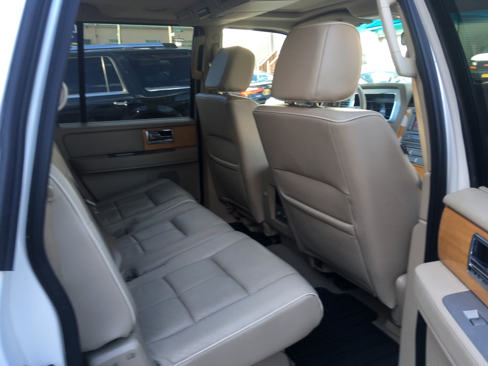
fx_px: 409
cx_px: 244
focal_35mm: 29
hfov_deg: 61.7
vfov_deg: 48.2
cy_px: 183
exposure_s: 1/60
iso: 25
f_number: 2.2
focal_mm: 4.15
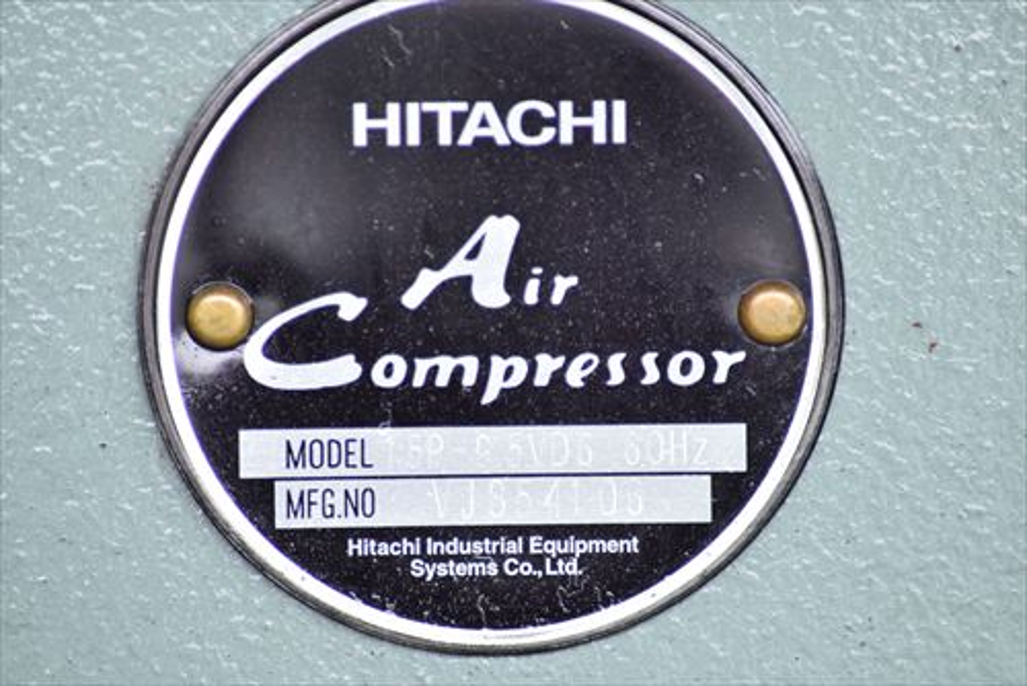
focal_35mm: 450
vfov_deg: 3.1
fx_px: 12844
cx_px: 514
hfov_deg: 4.6
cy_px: 343
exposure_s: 1/160
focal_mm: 300
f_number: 6.3
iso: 1250
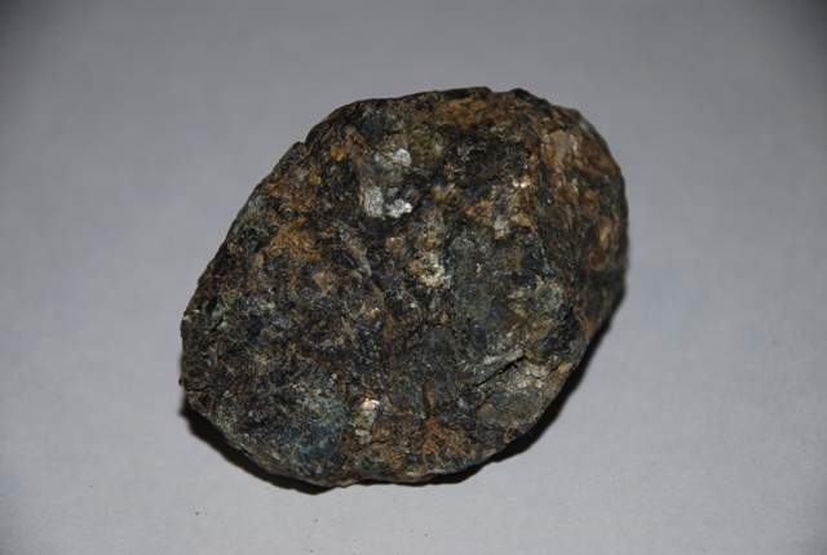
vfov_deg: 7.4
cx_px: 414
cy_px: 278
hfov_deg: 10.9
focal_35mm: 188
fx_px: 4317
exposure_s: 1/60
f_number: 5.6
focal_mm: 125
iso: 200
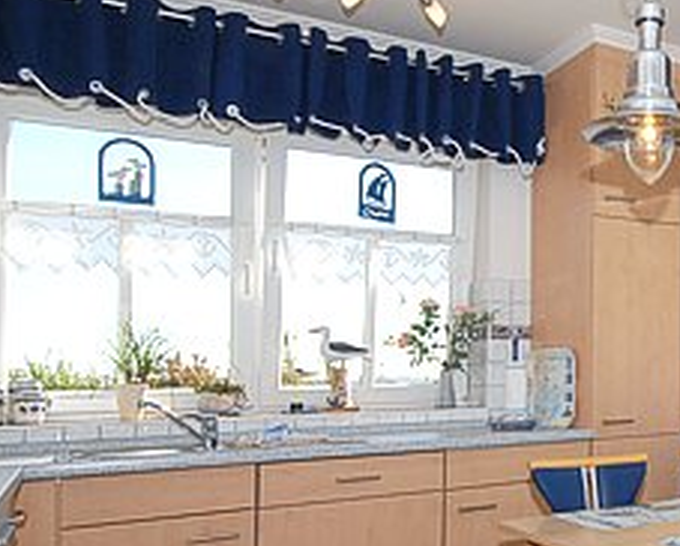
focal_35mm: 39
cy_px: 378
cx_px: 650
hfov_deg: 41.8
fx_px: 786
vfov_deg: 37.7
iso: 400
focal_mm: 14
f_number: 20
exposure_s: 1/80
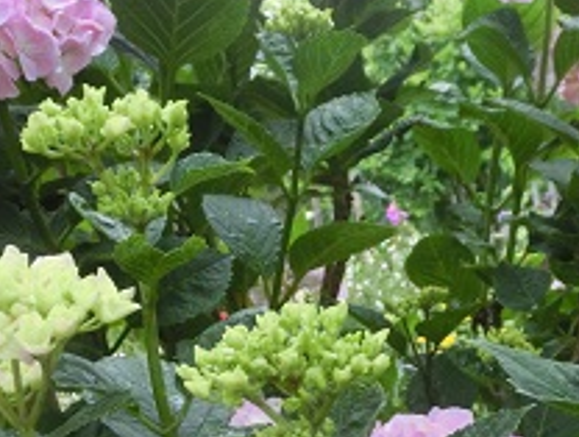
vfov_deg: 16.0
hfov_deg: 21.6
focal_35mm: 90
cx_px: 408
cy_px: 488
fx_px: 1509
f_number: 4.1
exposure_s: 1/125
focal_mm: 6.5
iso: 250
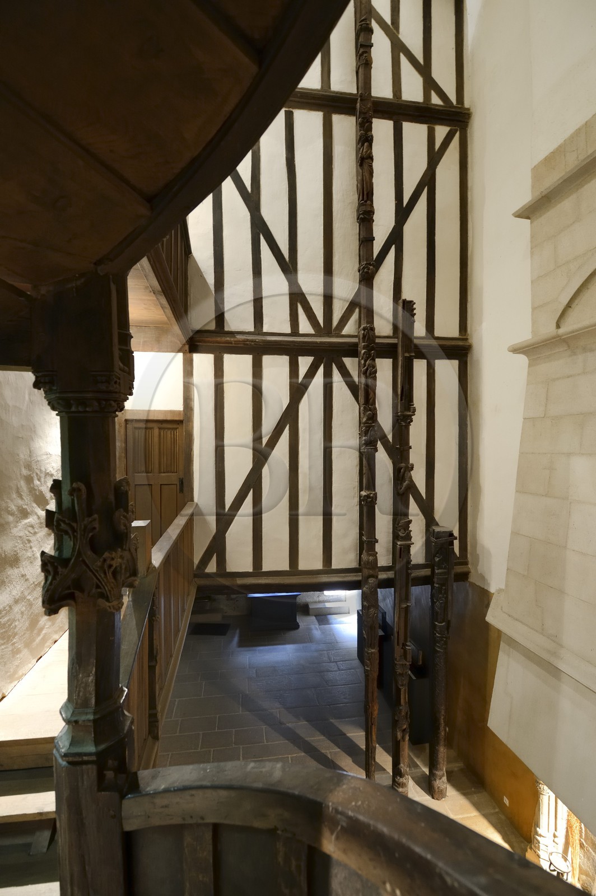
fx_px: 348
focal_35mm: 14
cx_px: 298
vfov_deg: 104.3
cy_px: 448
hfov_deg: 81.1
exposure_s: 1/6
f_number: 4
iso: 1600
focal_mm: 14
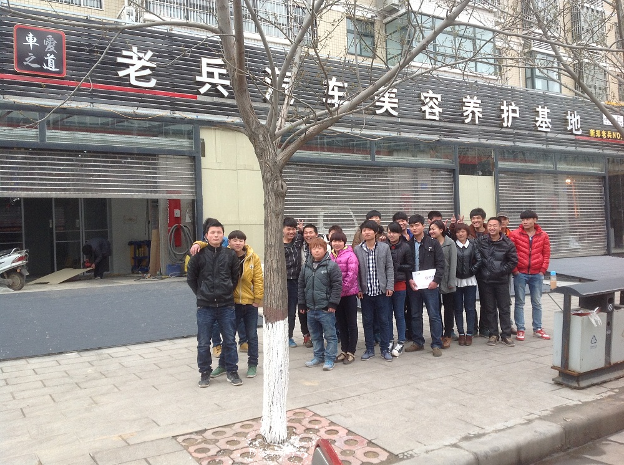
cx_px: 312
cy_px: 232
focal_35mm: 35
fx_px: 630
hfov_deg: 52.7
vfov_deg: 40.6
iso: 100
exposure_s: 1/120
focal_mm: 4.28
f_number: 2.4
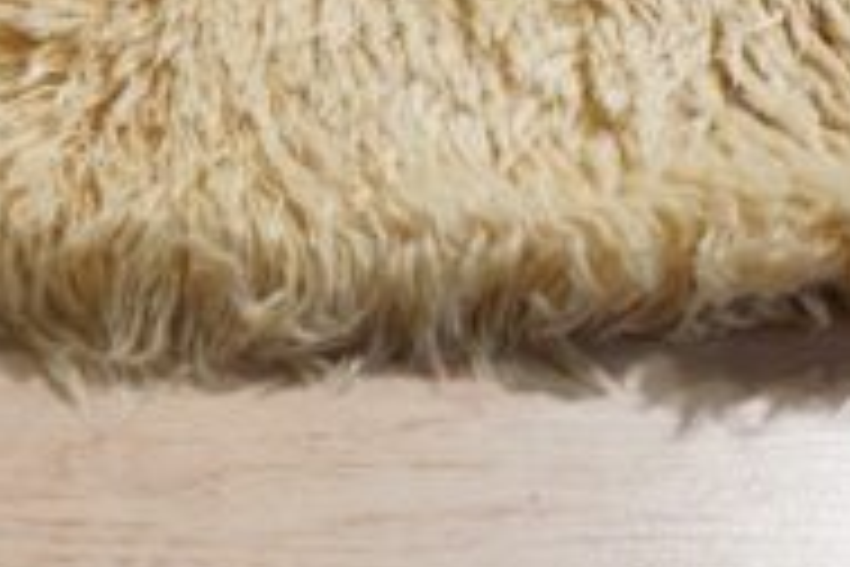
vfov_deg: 17.7
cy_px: 58
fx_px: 1794
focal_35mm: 76
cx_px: 247
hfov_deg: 26.4
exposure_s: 1/160
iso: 640
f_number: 5
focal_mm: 16
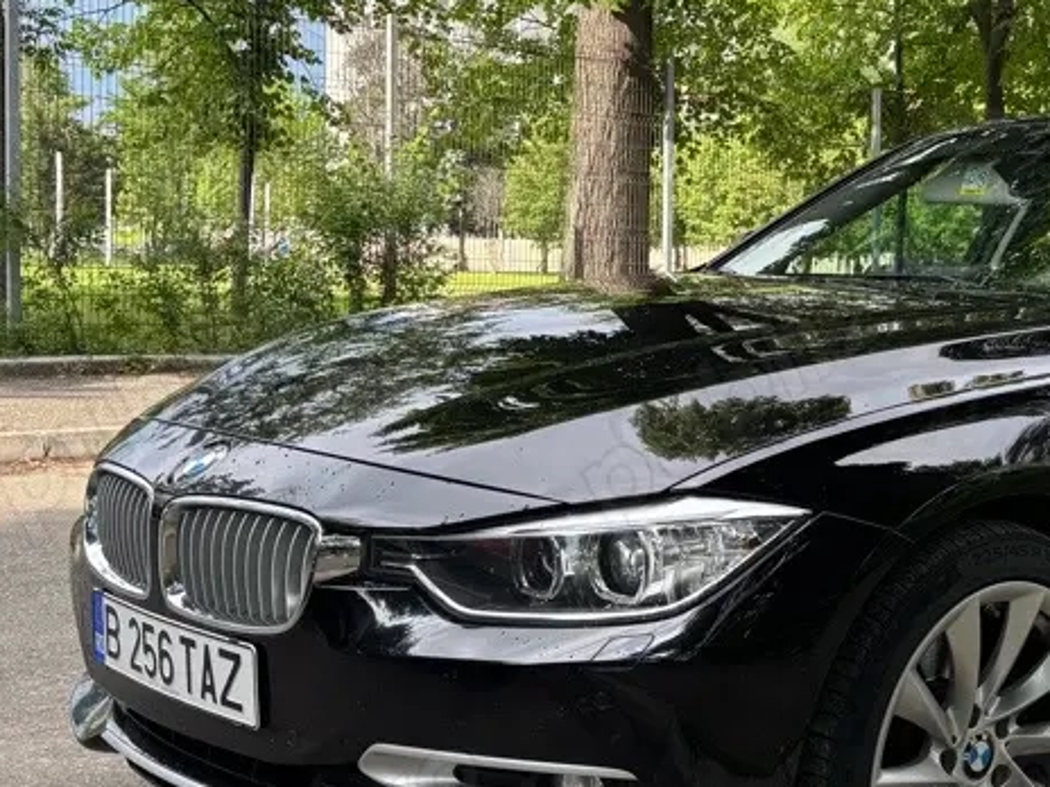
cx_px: 973
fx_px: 1699
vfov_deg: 26.1
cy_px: 355
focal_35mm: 56
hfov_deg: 32.4
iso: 50
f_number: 1.6
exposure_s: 1/490
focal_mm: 5.96
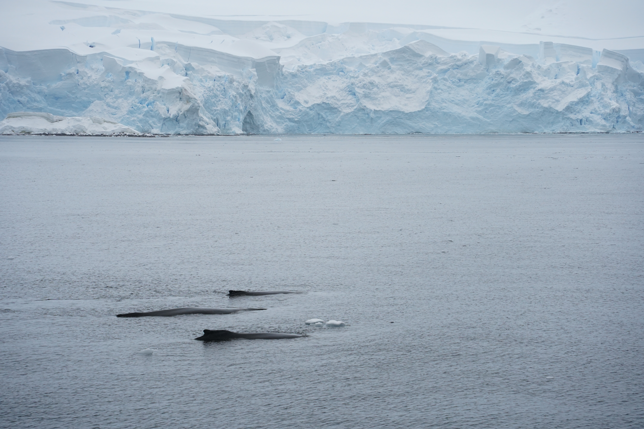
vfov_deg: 13.6
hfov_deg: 20.2
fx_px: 1807
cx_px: 322
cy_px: 214
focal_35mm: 101
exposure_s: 1/2000
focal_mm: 101
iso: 2000
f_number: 5.6
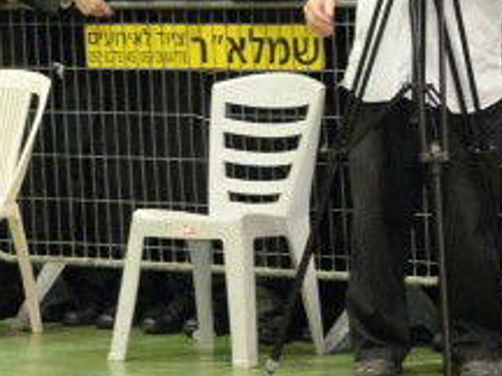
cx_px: 774
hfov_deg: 10.4
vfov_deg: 8.1
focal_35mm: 184
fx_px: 2668
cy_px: 77
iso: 5000
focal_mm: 36
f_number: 6.3
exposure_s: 1/100
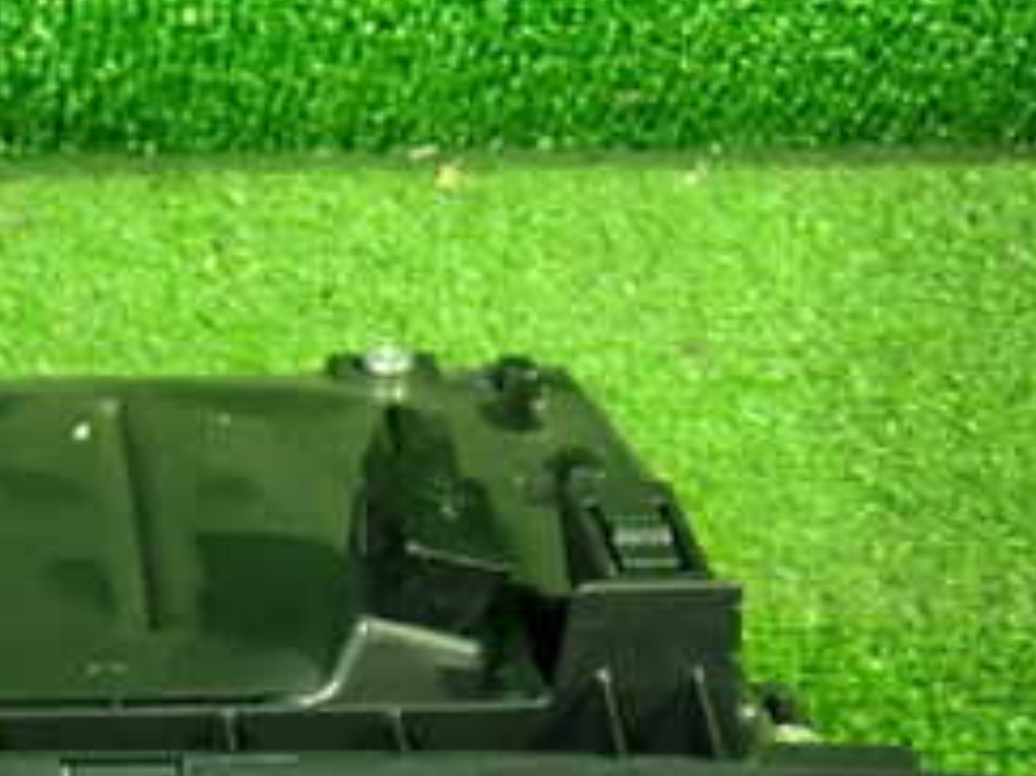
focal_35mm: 89
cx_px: -196
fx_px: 2662
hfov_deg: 20.6
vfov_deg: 16.2
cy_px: 789
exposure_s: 1/15
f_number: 2.5
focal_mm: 6.37
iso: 800
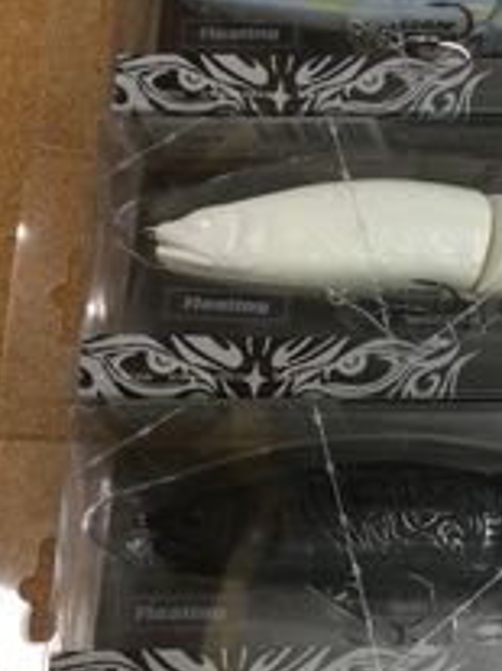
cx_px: 810
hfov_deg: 14.9
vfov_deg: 21.5
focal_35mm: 90
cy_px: 541
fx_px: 1742
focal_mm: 3.3
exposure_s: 1/40
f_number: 2.4
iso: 32
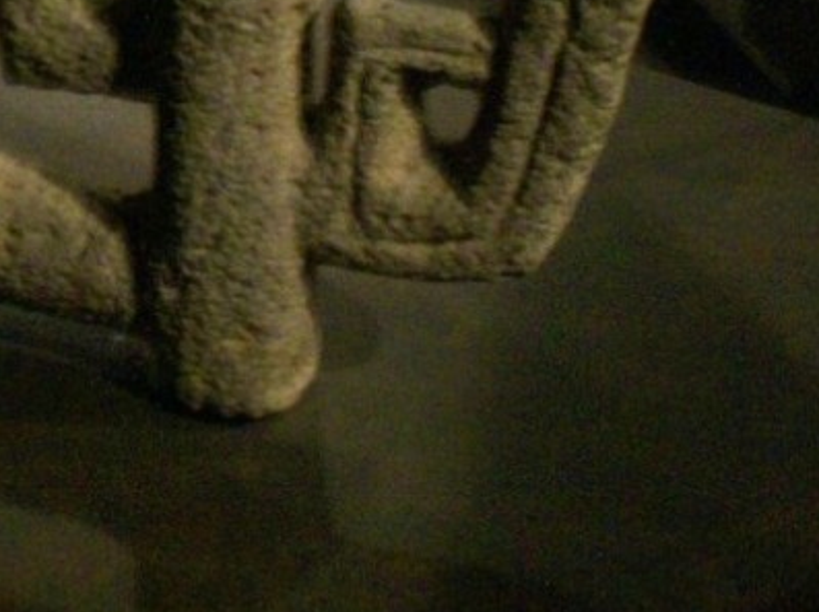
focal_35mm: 103
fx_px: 2435
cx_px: -184
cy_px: -193
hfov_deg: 18.1
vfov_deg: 13.8
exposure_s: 1/4
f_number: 4.5
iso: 200
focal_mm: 6
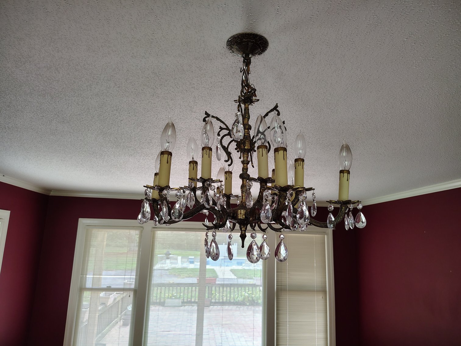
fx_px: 320
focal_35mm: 24
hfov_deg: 71.6
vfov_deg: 56.8
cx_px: 230
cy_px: 173
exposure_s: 1/120
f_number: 1.8
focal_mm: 5.56
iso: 561
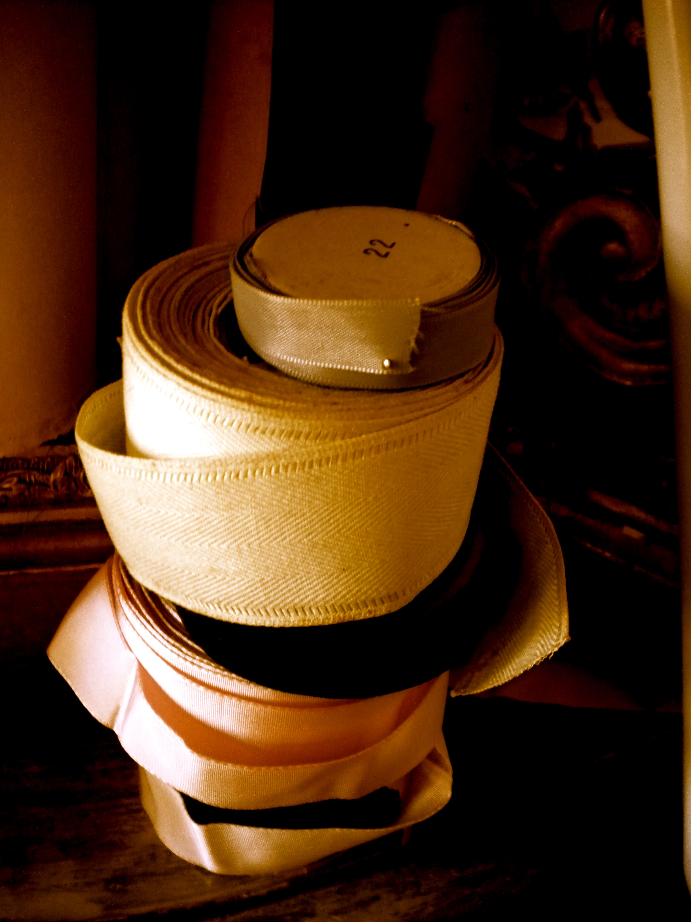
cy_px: 461
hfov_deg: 40.7
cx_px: 346
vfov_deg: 52.6
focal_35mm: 35
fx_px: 932
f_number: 3.1
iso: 400
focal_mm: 6.3
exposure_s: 1/23
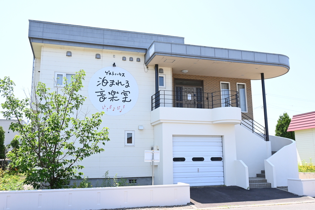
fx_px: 295
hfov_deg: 56.1
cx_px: 158
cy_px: 105
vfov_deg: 39.2
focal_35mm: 34
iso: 400
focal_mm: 22.5
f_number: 5
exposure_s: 1/1000
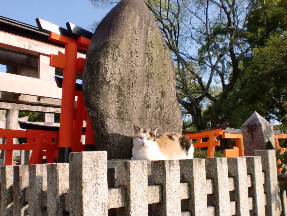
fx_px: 290
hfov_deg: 52.6
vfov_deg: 40.7
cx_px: 144
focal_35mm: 35
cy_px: 108
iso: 64
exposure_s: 1/500
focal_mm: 6.3
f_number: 3.1
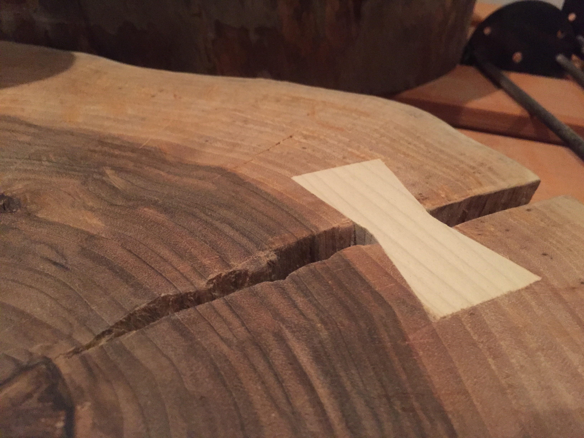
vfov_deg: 48.2
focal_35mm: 29
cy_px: 219
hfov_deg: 61.7
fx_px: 489
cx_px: 292
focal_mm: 4.15
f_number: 2.2
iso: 400
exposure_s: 1/17
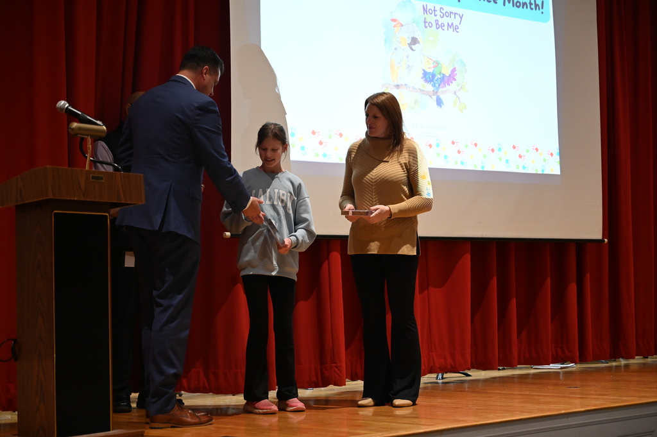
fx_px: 1276
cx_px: 328
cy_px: 218
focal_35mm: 70
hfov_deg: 28.9
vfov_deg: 19.4
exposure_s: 1/80
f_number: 4
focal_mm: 70
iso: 3200
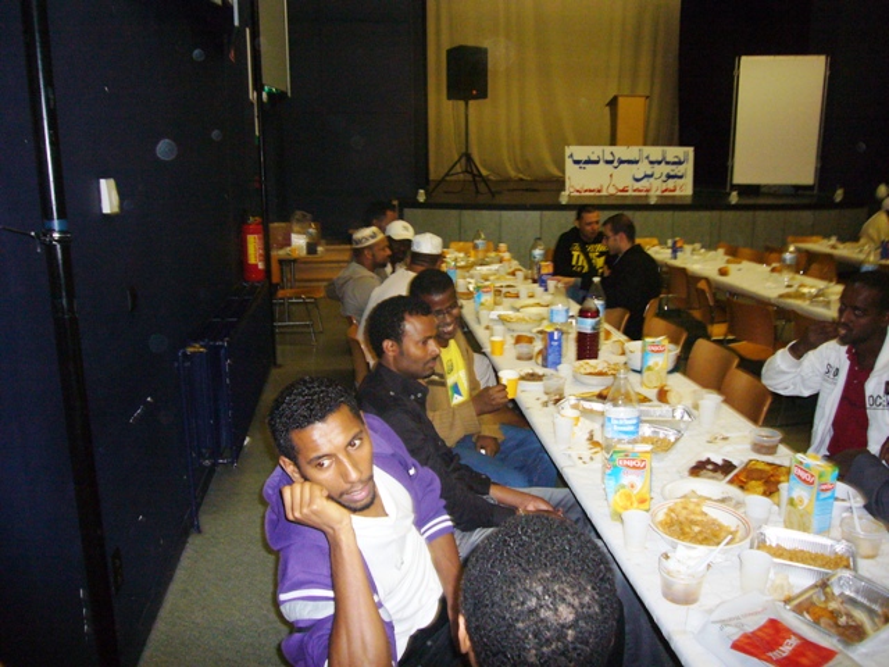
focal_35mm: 28
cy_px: 334
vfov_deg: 49.7
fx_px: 719
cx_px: 444
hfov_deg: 63.4
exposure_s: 1/30
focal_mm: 4.6
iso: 200
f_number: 2.8
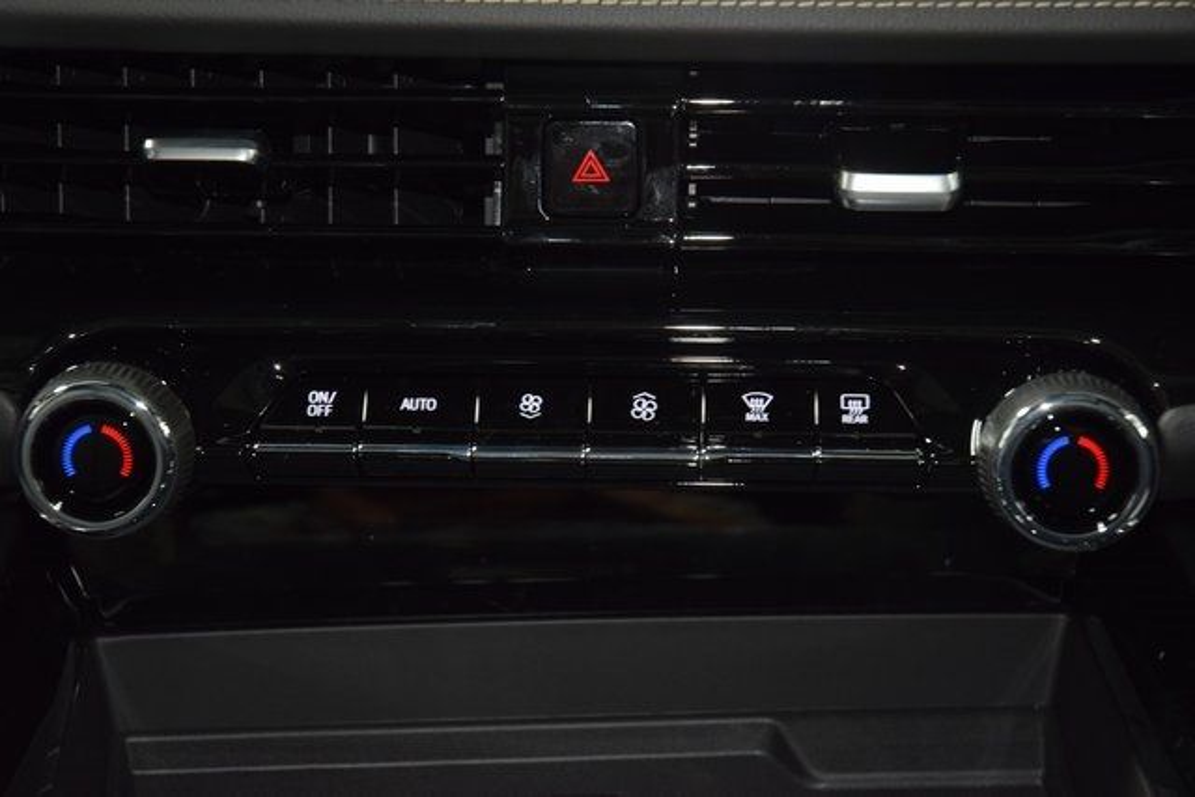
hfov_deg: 22.6
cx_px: 598
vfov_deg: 15.2
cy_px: 398
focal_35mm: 90
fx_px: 2988
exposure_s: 1/20
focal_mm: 60
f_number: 4.5
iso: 1600
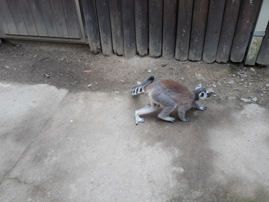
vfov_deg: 51.4
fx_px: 210
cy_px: 101
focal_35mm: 27
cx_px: 134
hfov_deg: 65.3
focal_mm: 3.71
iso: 50
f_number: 1.7
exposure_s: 1/120
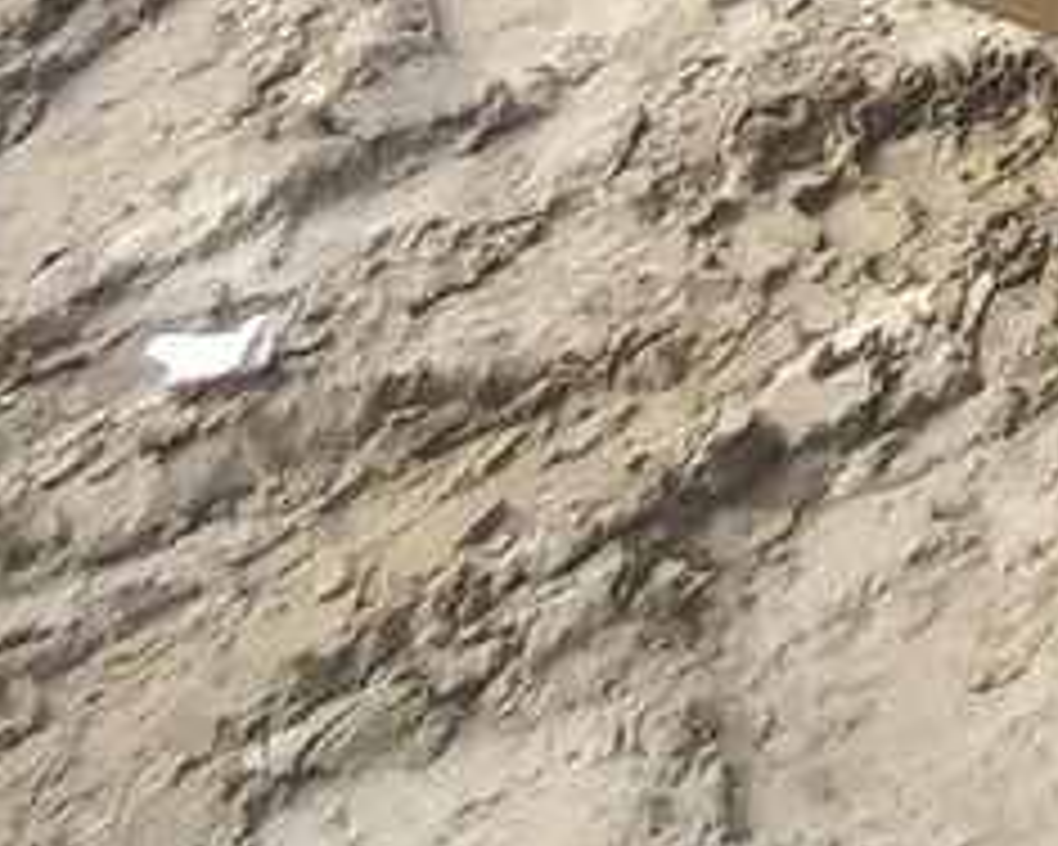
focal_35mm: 88
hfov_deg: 14.7
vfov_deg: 10.9
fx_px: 2756
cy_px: -1750
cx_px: 2481
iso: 40
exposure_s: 1/757
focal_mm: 1.42
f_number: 2.2
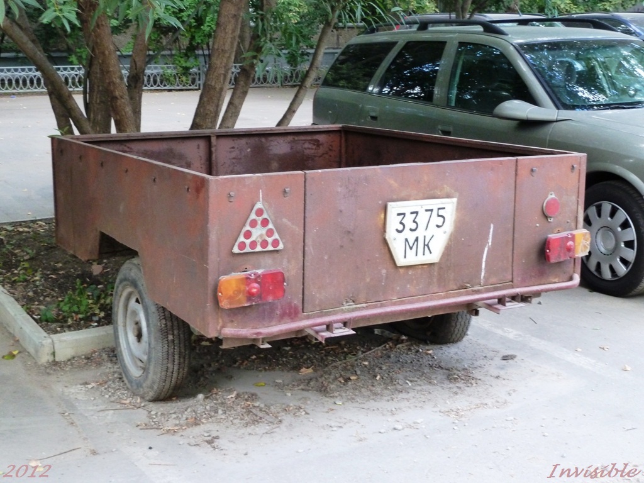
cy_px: 242
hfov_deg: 36.8
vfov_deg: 28.0
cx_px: 322
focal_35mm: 52
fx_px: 967
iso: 400
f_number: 3.8
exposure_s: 1/40
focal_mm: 8.5
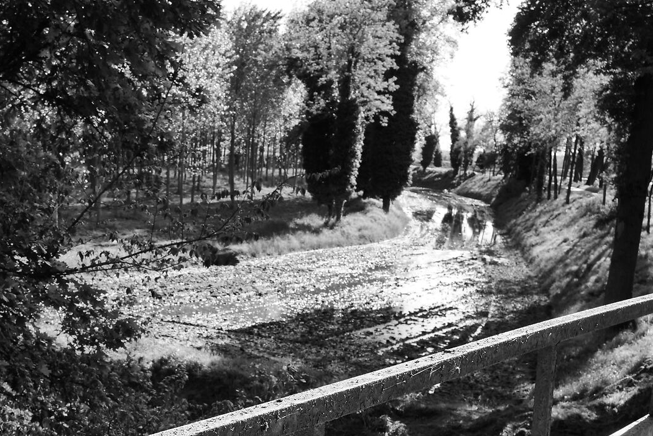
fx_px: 1161
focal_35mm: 64
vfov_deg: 20.3
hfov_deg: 30.5
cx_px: 108
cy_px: 473
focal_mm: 28
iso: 200
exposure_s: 1/50
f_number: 10
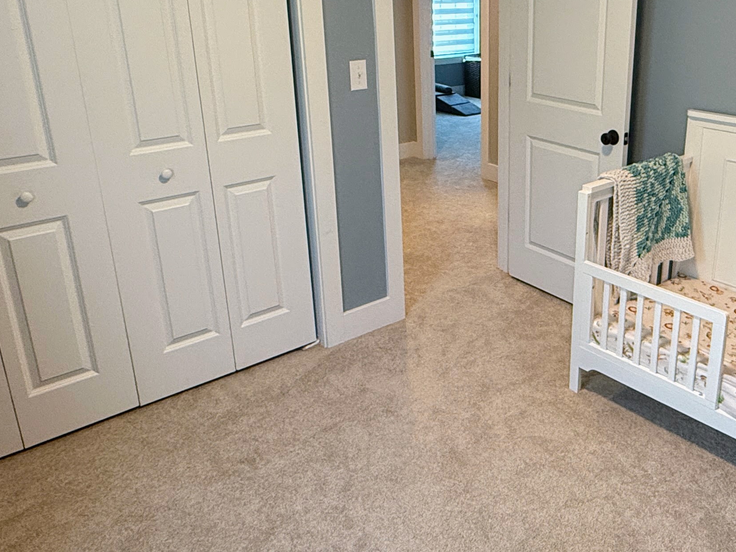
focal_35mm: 34
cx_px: 522
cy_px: 211
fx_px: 723
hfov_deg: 52.3
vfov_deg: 41.5
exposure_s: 1/120
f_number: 2.2
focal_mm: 2.22
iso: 400
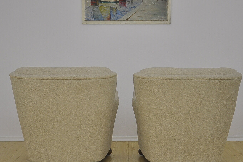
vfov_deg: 23.0
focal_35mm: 59
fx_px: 398
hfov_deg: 33.9
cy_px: 78
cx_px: 131
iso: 400
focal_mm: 28
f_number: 4
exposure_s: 1/160
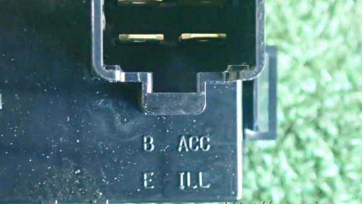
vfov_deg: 11.0
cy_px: 78
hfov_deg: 19.5
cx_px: 180
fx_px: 1056
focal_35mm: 110
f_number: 4.9
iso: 3200
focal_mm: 18
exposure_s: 1/30
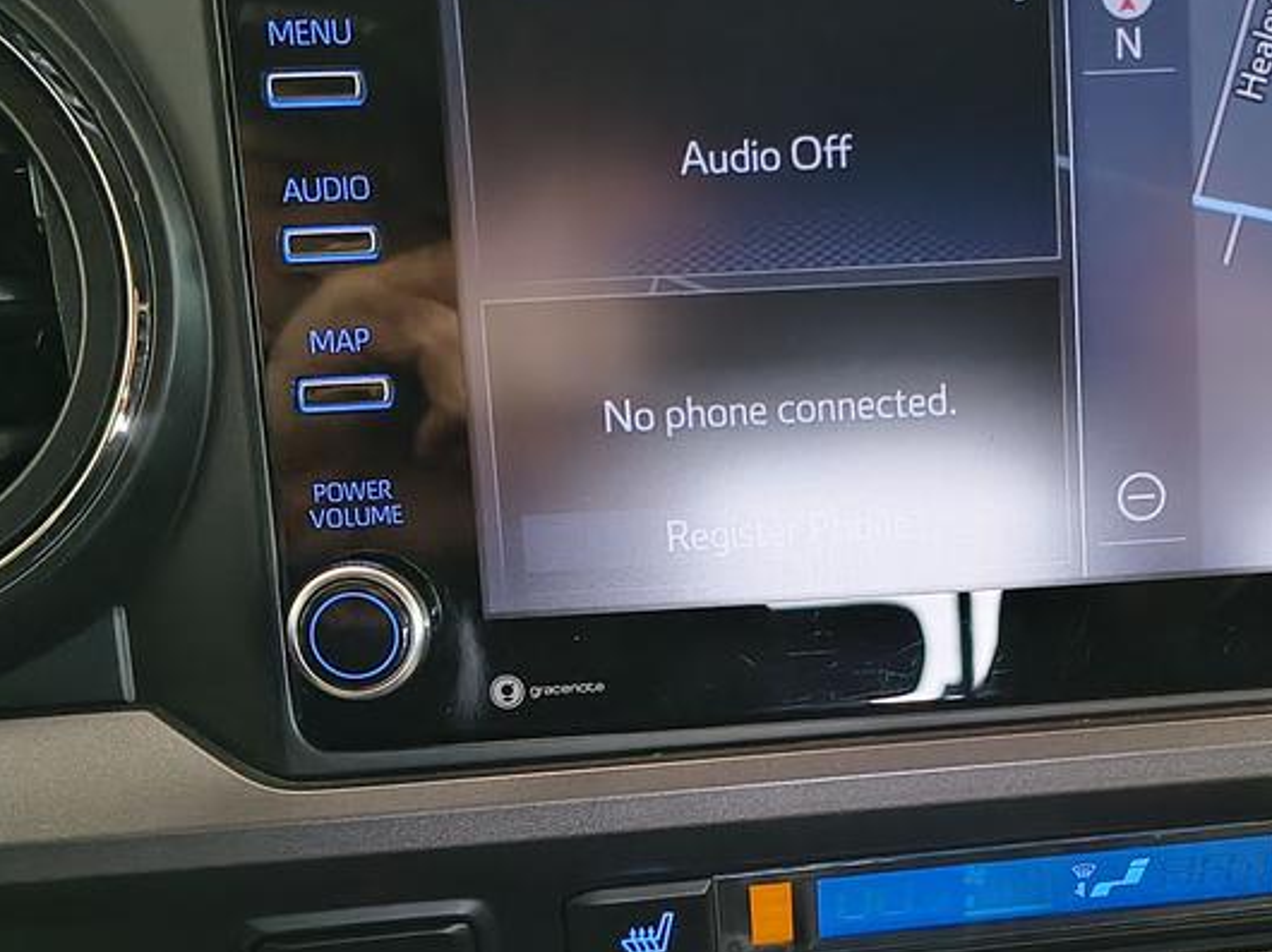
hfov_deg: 32.7
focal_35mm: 58
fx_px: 2130
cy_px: 662
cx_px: 936
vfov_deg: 25.0
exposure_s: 1/60
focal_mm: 5.56
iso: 1309
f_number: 1.8
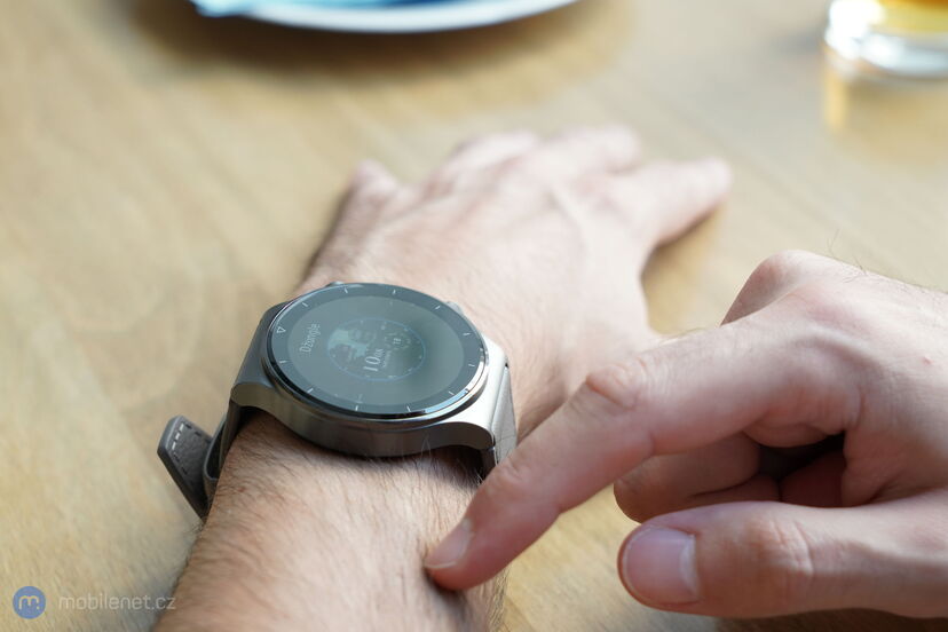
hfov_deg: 28.8
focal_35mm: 70
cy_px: 316
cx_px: 474
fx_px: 1843
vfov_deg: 19.5
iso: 1250
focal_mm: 70
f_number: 7.1
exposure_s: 1/160
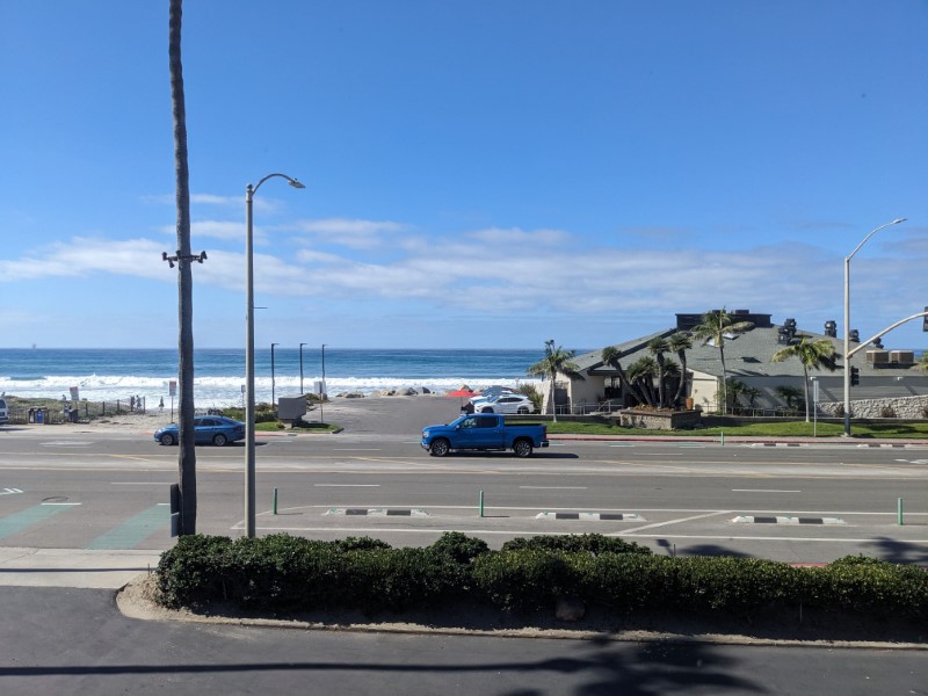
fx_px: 724
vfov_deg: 51.4
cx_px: 464
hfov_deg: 65.3
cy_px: 348
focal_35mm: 27
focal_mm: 4.38
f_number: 1.73
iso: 55
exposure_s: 1/3344
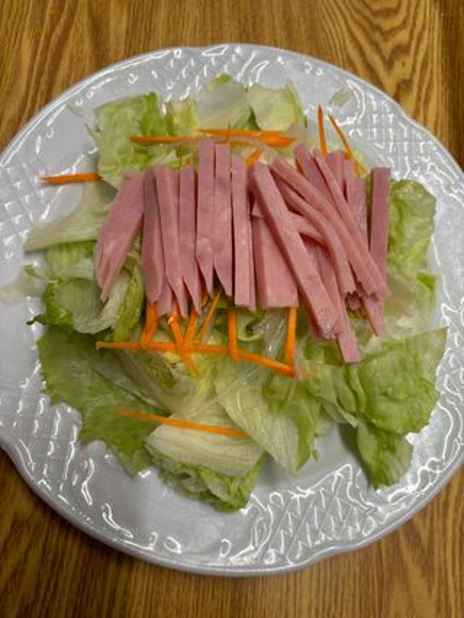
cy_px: 309
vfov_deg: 67.3
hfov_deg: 53.1
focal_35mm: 26
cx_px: 232
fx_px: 464
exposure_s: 1/100
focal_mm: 5.96
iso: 80
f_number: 1.6
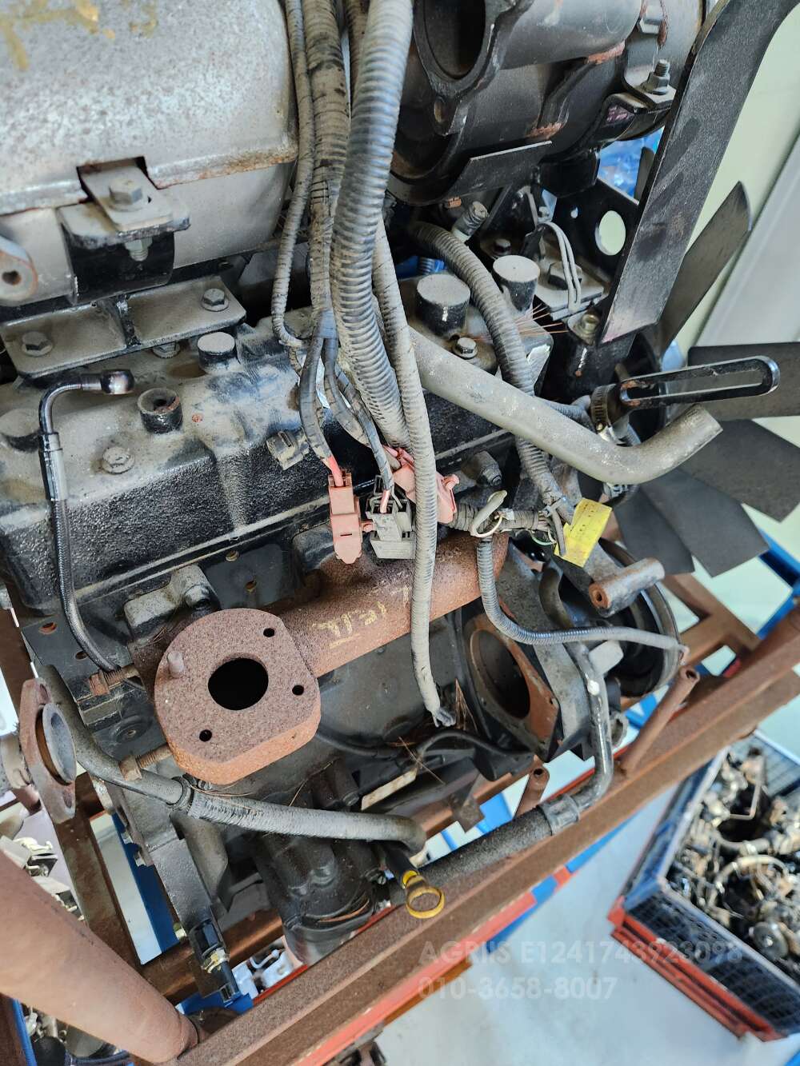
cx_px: 400
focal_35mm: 23
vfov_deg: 73.9
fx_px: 709
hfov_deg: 58.9
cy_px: 533
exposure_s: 1/40
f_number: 1.8
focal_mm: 5.4
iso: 640
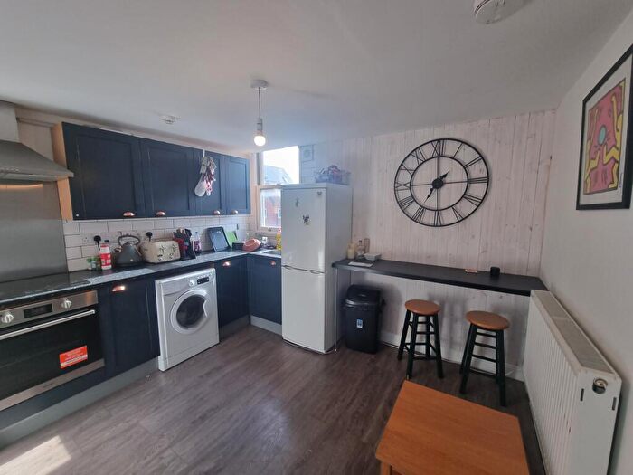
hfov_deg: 106.2
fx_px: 238
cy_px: 238
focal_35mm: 13
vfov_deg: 89.9
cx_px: 316
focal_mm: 2.2
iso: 50
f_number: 2.2
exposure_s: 1/50
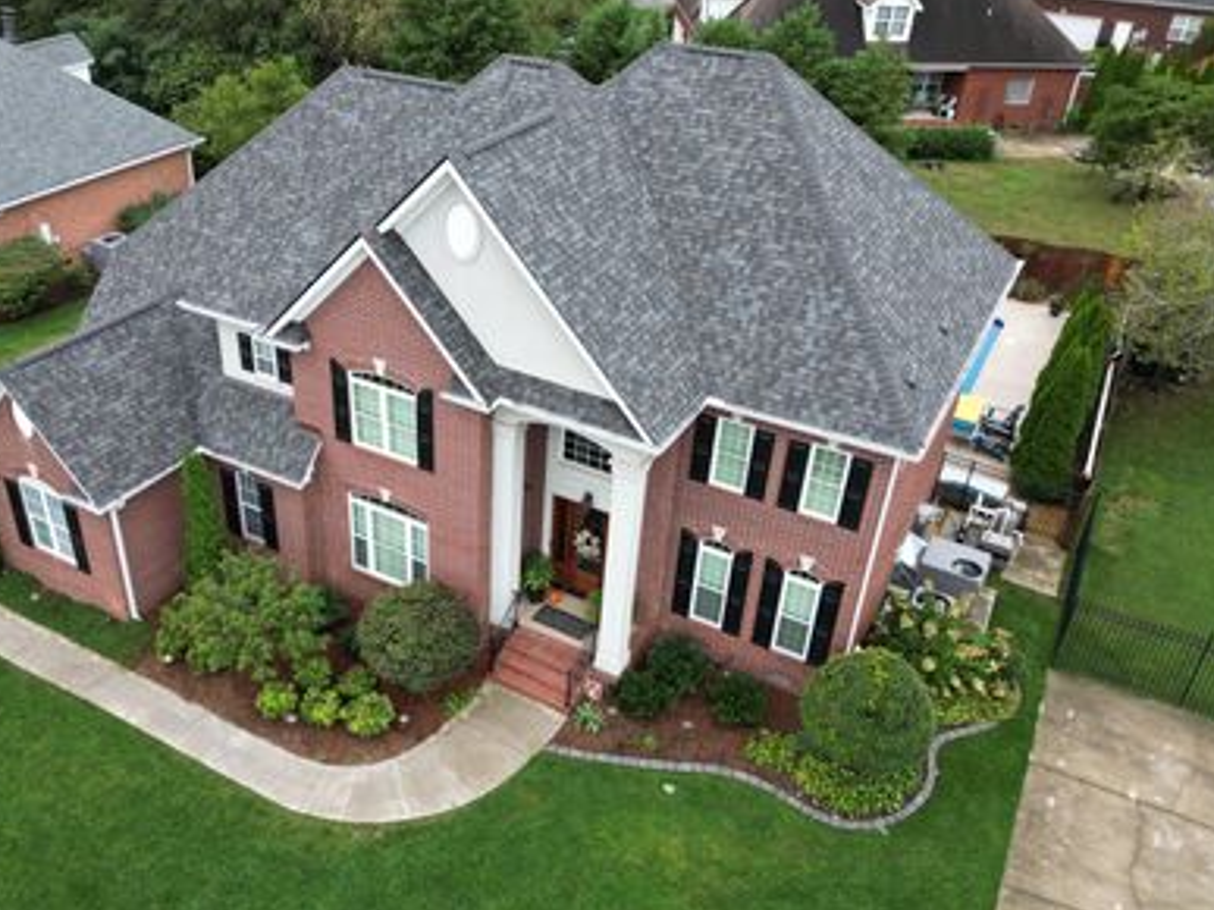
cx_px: 483
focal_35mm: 31
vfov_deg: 45.4
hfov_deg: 57.9
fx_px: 1087
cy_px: 457
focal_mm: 6.72
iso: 110
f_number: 1.7
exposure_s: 1/350
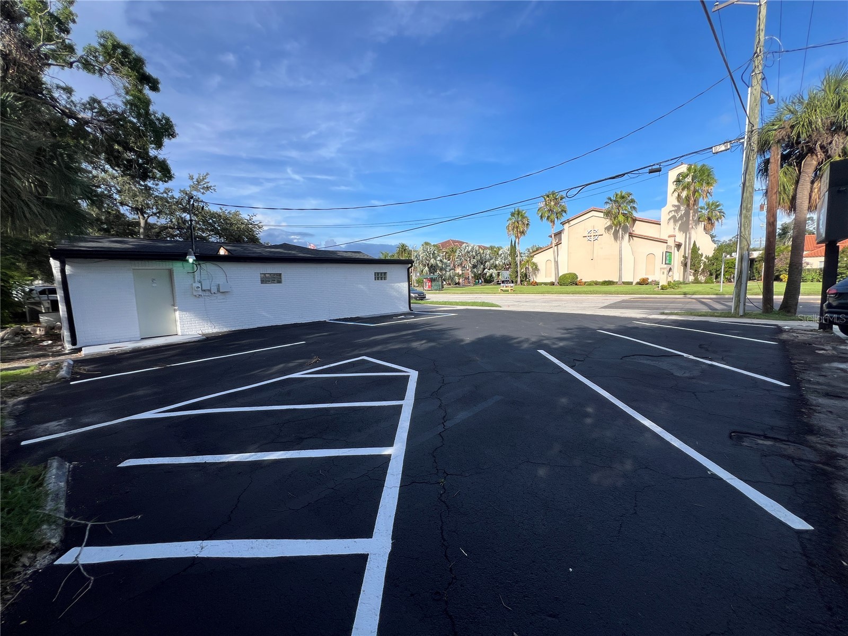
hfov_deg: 106.2
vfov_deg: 89.9
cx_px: 424
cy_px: 318
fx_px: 318
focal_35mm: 13
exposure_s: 1/1024
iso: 32
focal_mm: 1.57
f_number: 1.8
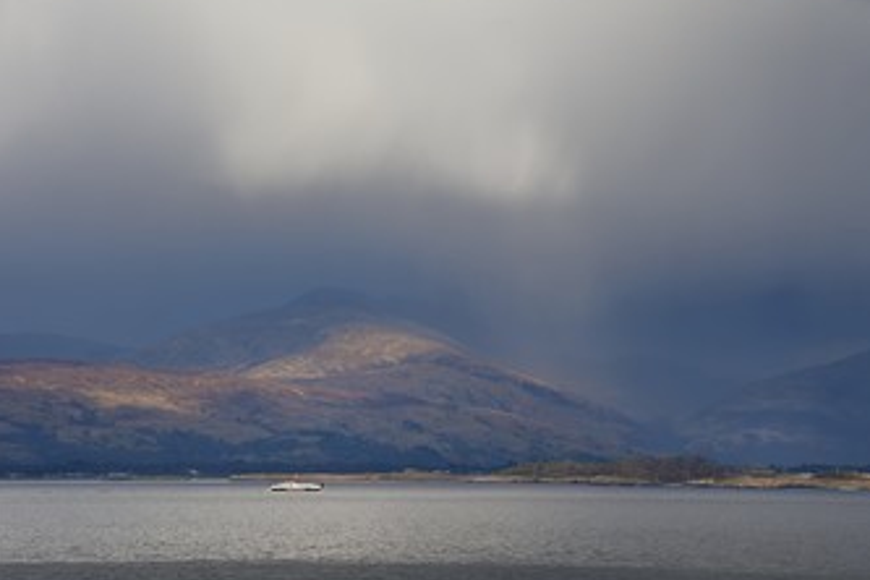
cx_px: 538
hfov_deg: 8.2
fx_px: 6090
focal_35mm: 252
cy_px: 243
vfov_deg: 5.5
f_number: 10
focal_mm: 200
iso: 200
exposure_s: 1/320
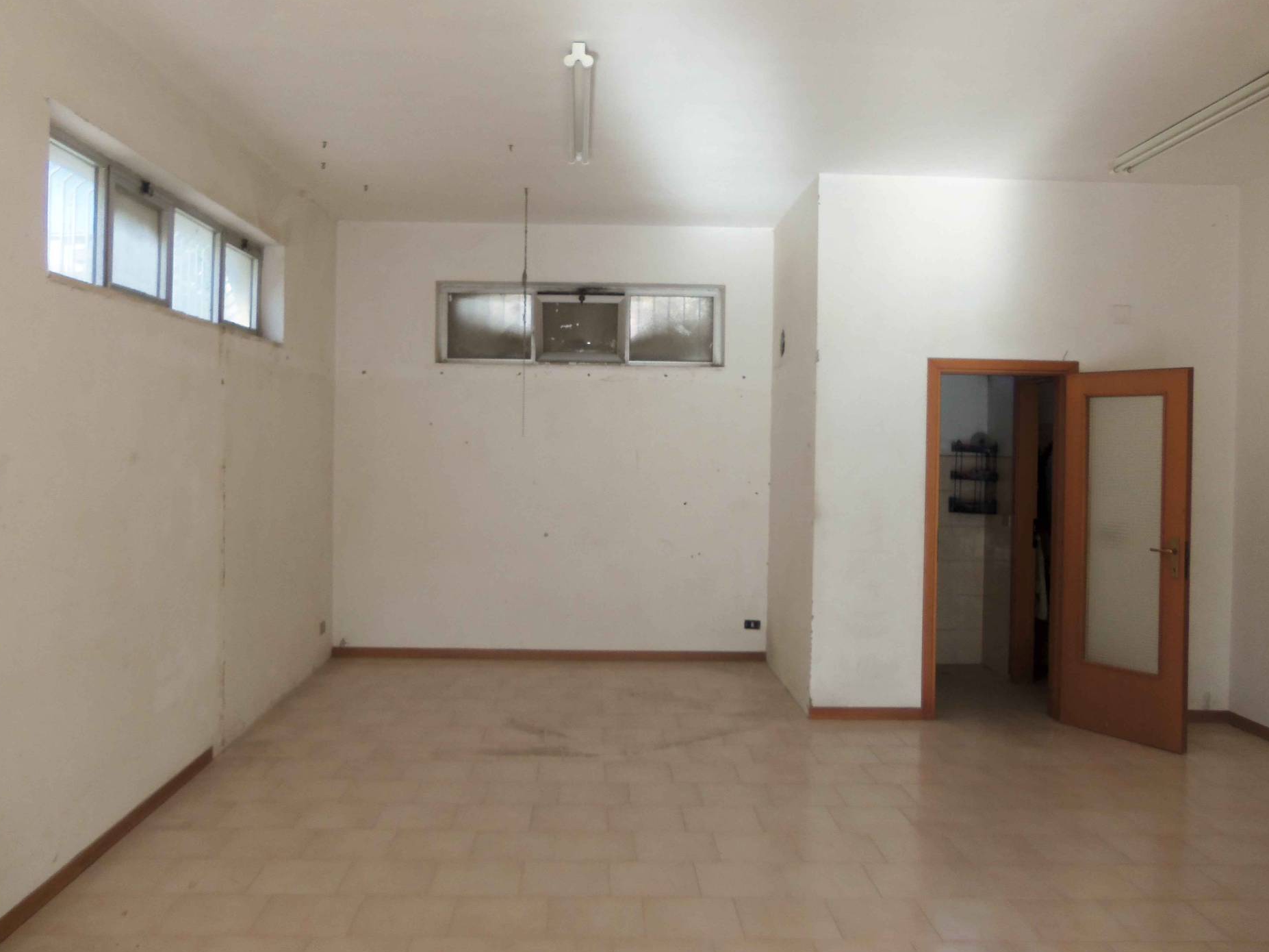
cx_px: 615
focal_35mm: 29
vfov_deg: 48.2
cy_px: 468
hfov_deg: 61.7
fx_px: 1063
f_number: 3.9
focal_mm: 5.1
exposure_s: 1/80
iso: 64
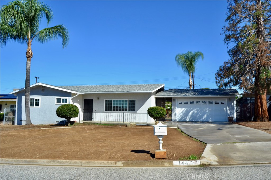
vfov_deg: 43.6
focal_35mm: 30
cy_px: 90
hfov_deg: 61.9
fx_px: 226
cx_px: 136
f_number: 8
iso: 100
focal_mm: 20
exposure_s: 1/250
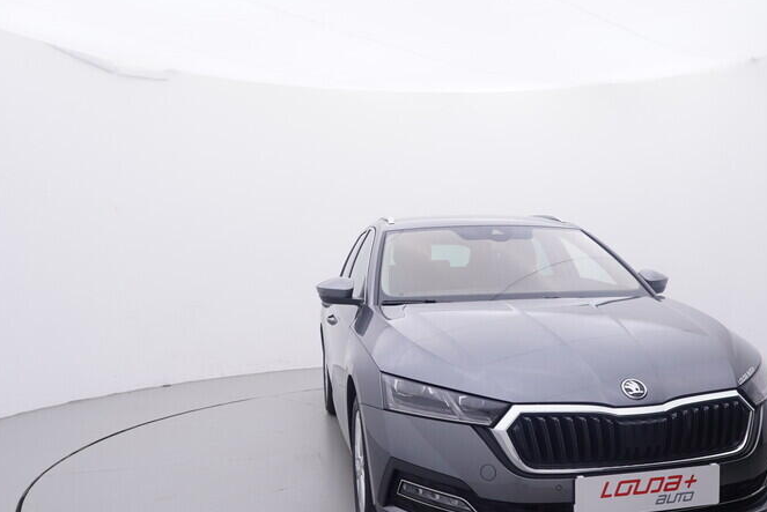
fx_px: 741
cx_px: 469
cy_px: 343
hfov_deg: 54.2
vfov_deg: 37.7
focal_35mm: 35
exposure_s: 1/80
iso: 200
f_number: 5
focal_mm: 15
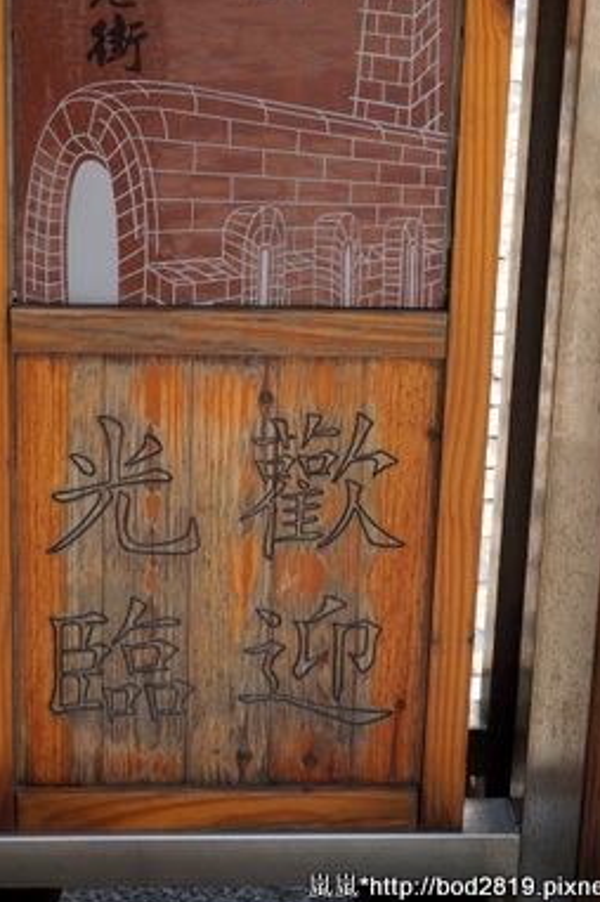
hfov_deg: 20.0
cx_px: 249
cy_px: 177
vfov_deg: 29.1
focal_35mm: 68
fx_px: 1699
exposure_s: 1/250
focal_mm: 27
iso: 200
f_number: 8
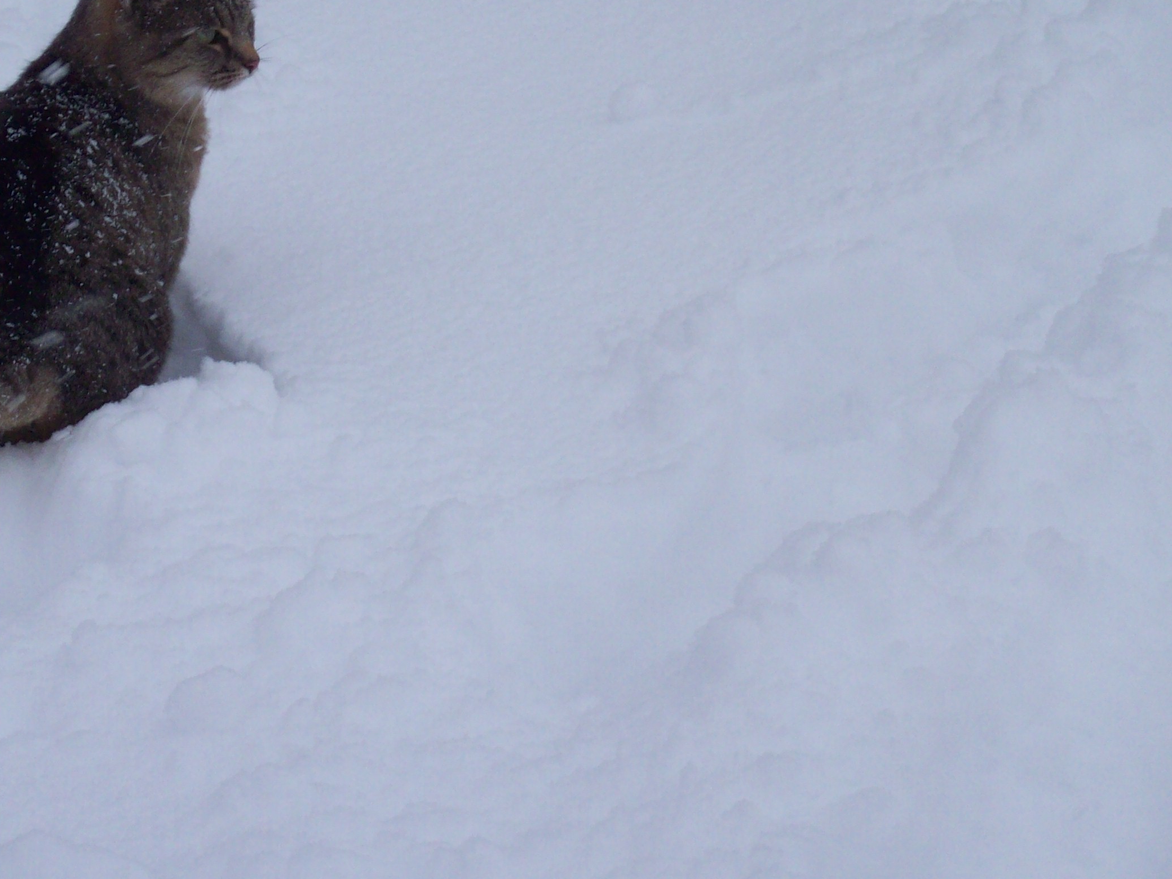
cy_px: 365
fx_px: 5959
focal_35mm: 176
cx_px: 398
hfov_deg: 11.2
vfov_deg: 8.4
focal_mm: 18.6
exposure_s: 1/321
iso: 80
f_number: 5.2
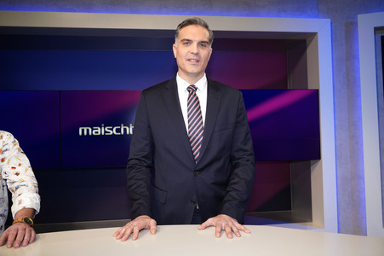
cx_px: 192
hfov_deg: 62.0
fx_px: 320
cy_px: 128
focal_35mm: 30
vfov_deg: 43.5
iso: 2000
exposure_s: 1/160
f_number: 5
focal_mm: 30
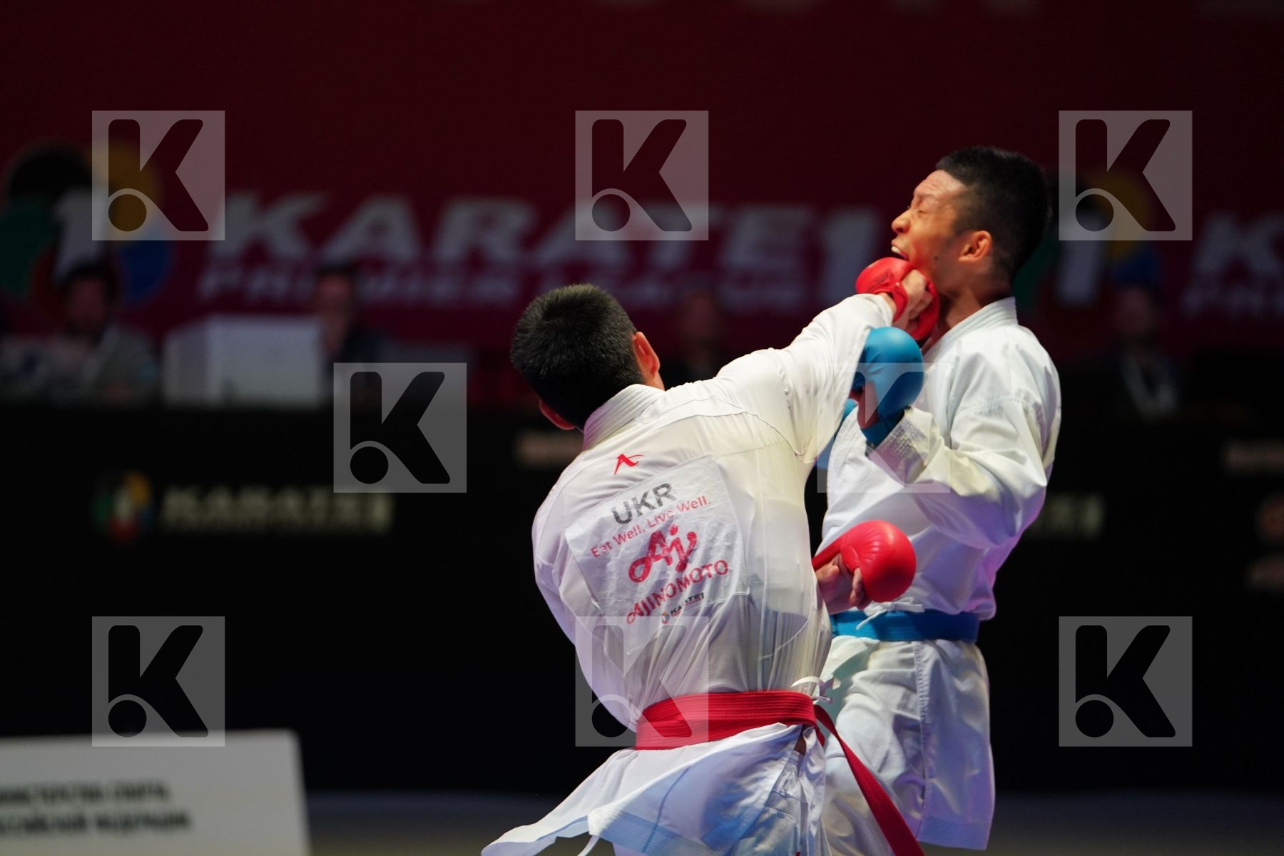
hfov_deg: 11.3
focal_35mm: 182
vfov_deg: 7.5
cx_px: 642
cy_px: 428
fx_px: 6491
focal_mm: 182
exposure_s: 1/1000
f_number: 2.8
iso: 1600
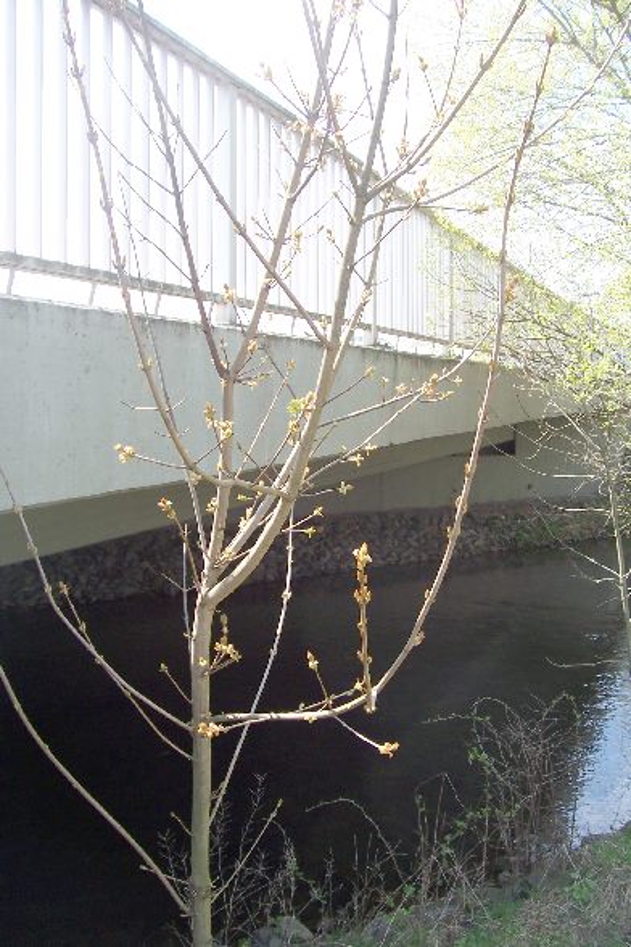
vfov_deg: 55.8
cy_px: 474
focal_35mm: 34
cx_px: 316
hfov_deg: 38.9
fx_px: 894
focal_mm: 5.6
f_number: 2.7
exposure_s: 1/350
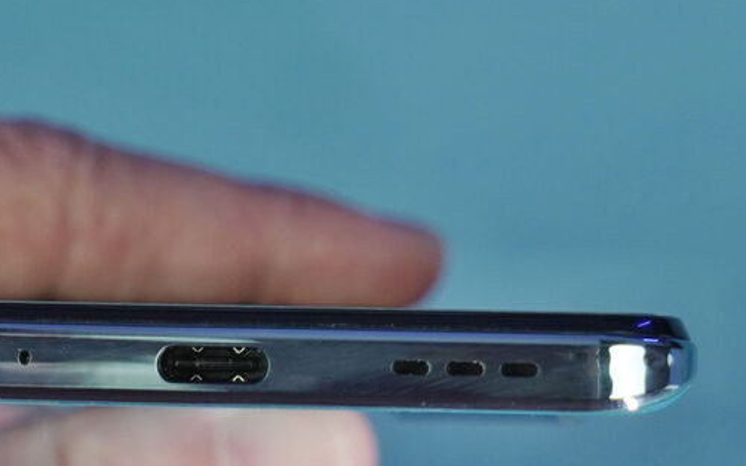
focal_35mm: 111
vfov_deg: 11.7
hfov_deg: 18.7
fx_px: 2256
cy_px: 383
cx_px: 216
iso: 1000
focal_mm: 57
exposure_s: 1/160
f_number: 6.3
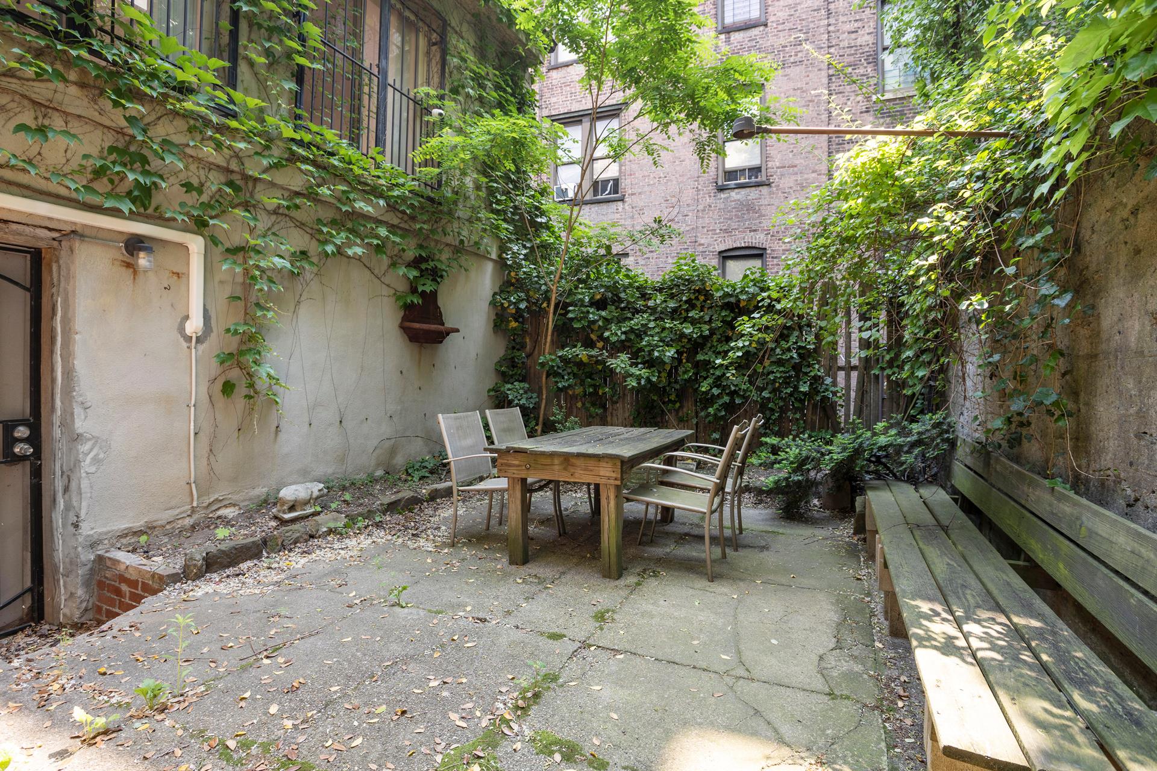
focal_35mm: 17
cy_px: 386
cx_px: 578
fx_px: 546
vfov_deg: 70.4
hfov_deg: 93.3
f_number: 8
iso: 100
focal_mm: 17
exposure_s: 1/13
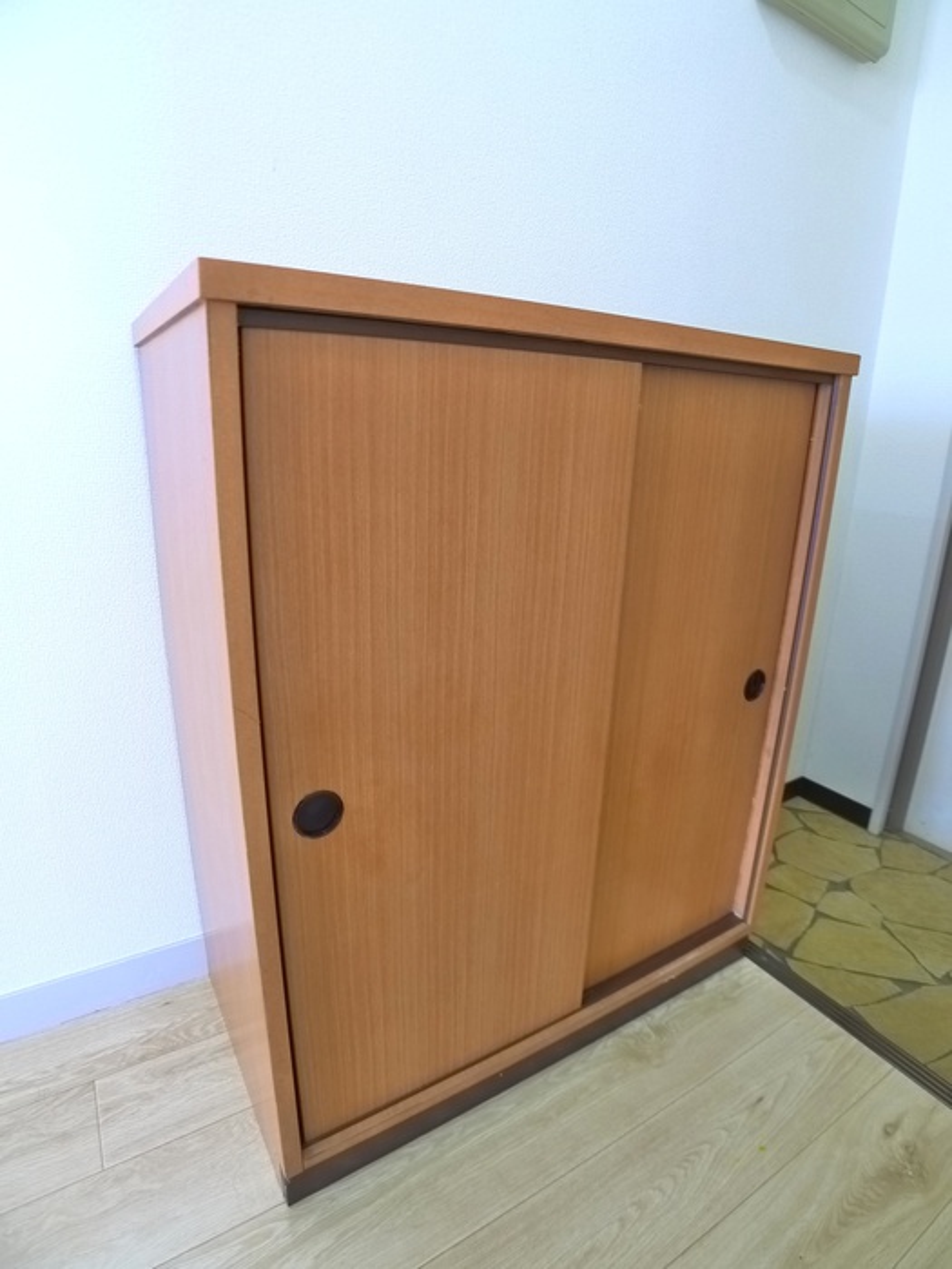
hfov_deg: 56.8
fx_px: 880
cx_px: 476
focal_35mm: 24
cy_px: 634
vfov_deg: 71.6
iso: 400
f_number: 2
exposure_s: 1/13
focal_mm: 5.1
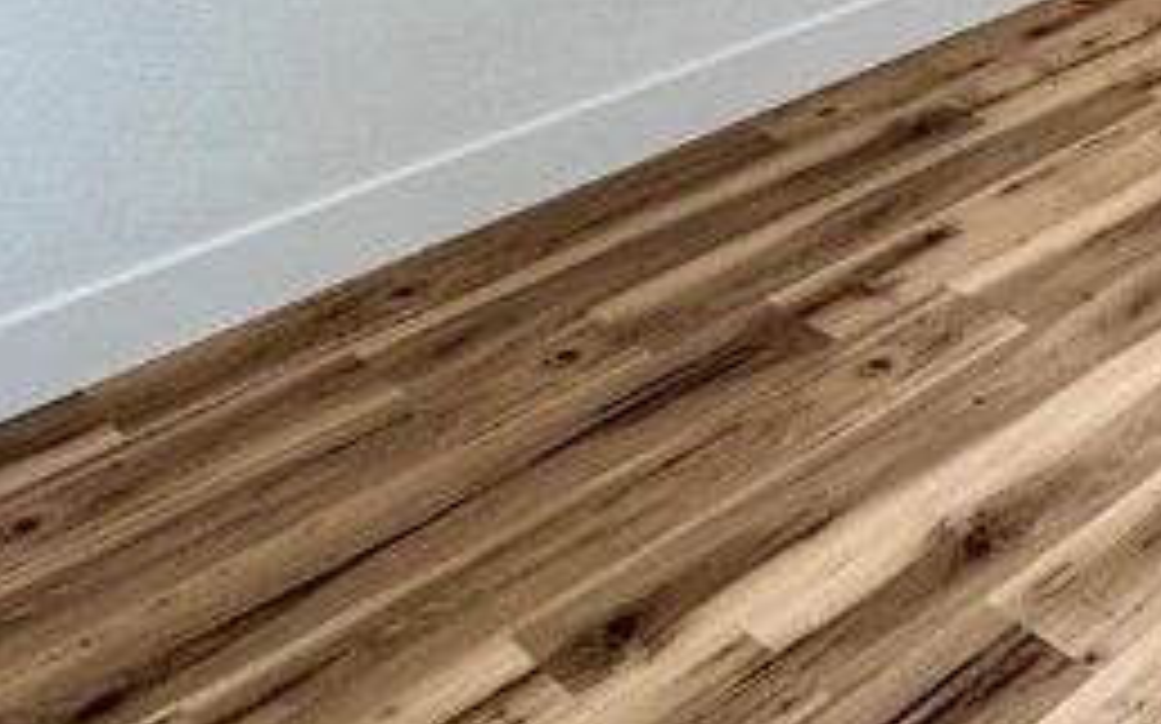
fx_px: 1866
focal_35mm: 59
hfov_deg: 33.3
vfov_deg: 18.9
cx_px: 968
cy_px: -414
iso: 160
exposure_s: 1/120
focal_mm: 2.22
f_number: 2.2
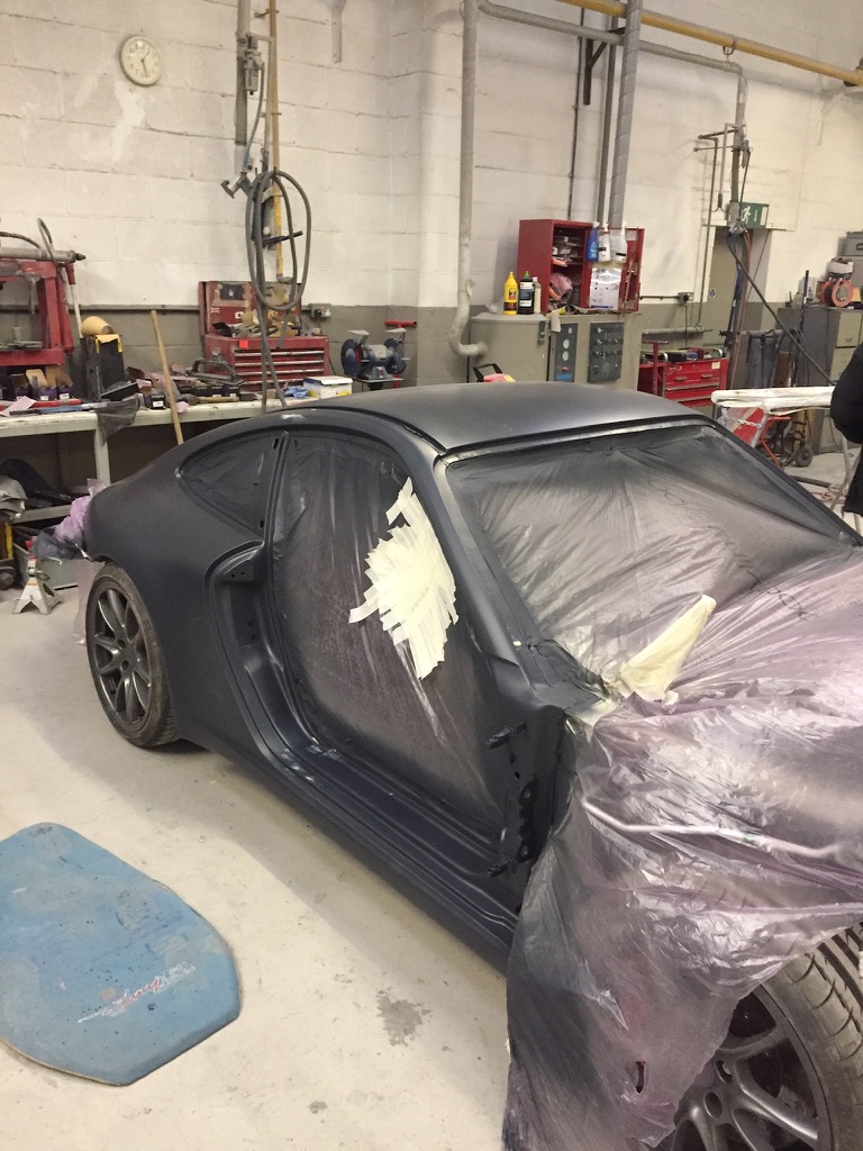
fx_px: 964
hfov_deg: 48.2
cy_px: 576
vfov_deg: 61.7
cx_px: 432
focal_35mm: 29
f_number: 2.2
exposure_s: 1/25
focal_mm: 4.15
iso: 250
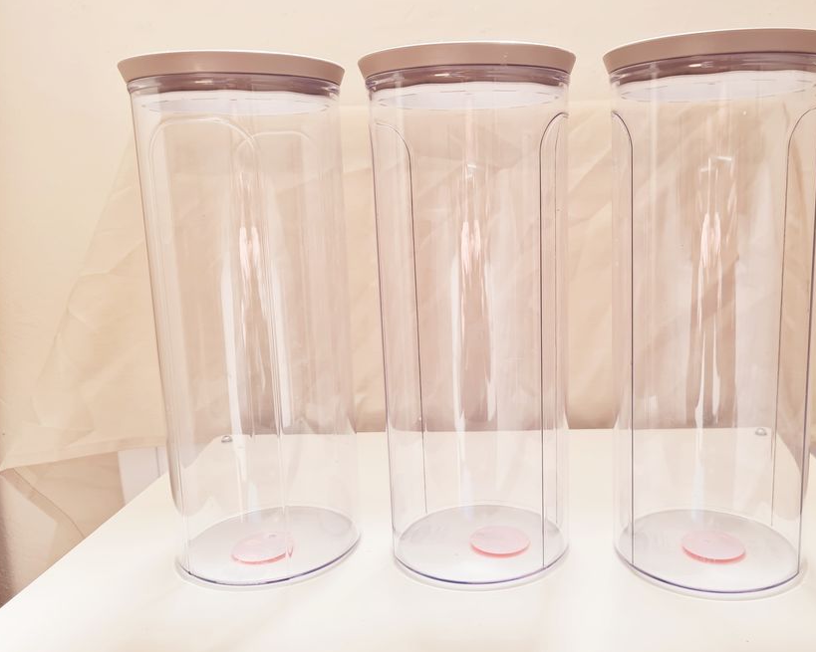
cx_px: 488
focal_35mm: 31
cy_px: 307
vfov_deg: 47.1
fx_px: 749
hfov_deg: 56.8
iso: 80
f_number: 1.8
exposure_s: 1/100
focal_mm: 5.4
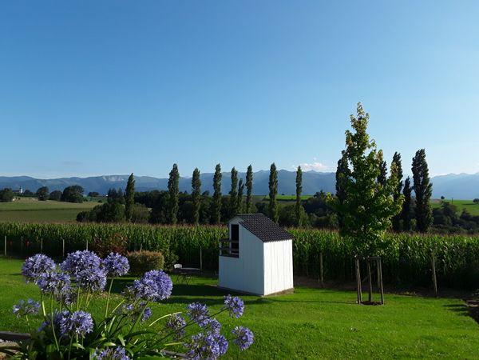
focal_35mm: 27
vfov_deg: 51.4
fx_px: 374
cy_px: 180
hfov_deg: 65.3
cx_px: 240
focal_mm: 2.91
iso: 40
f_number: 1.9
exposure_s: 1/1608
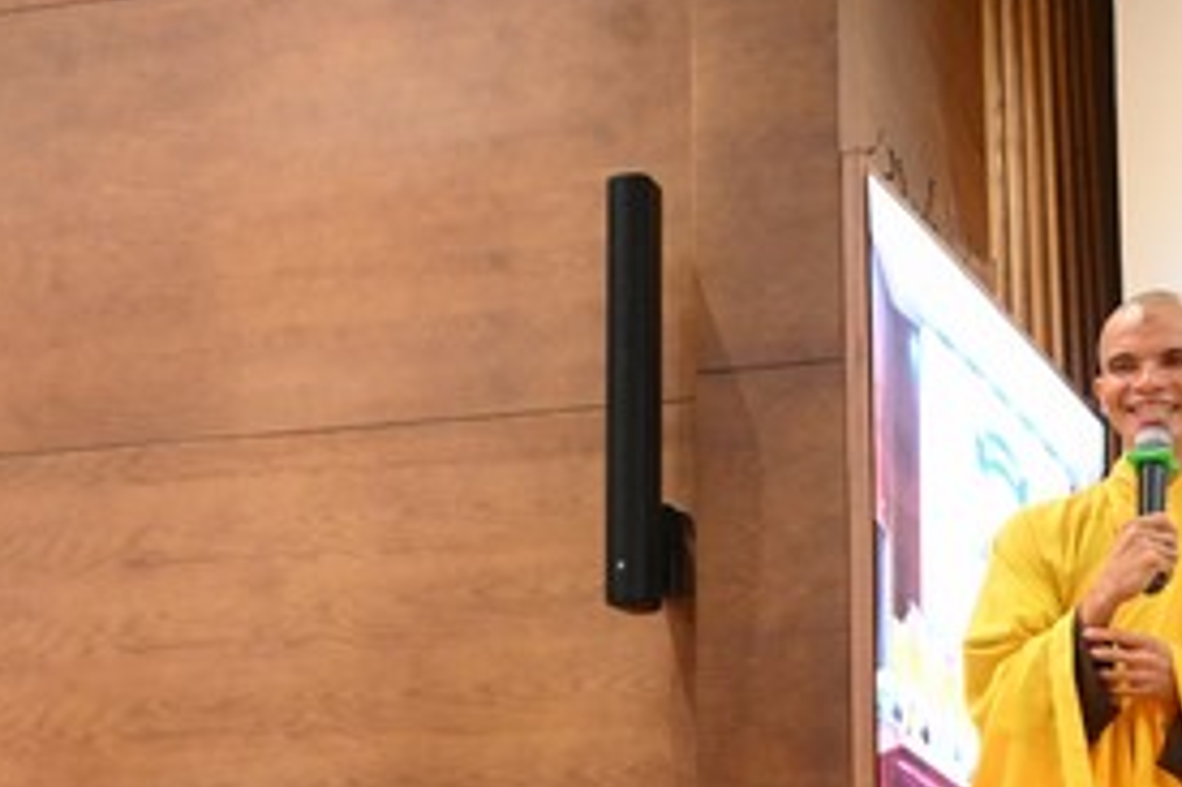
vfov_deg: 13.1
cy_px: 624
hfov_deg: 19.1
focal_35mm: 104
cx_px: -4
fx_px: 3412
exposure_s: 1/160
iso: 8000
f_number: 4
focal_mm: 44
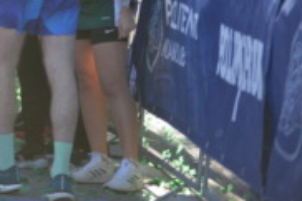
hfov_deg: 4.9
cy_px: -169
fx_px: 3453
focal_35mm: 412
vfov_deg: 3.3
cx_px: -224
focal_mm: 110
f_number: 2.8
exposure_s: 1/1250
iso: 400
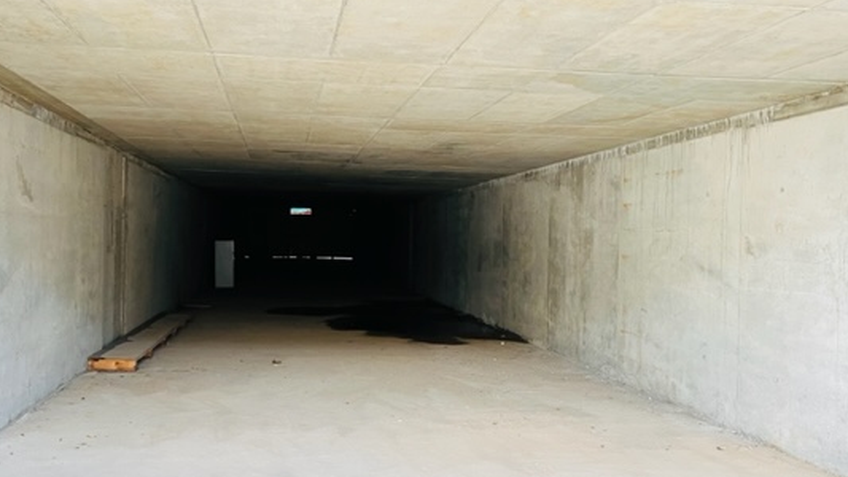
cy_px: 246
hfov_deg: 57.9
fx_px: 765
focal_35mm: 34
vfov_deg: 34.7
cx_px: 382
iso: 125
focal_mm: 5.7
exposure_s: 1/75
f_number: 1.5
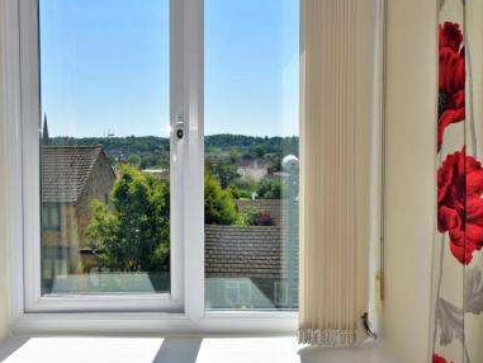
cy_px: 163
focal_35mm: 36
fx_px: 502
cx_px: 188
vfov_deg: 39.6
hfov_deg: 50.9
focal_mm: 20
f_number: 10
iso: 100
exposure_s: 1/200
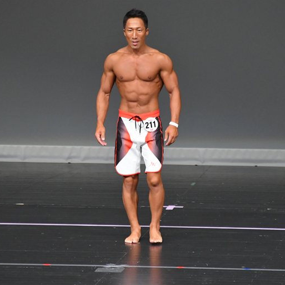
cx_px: 155
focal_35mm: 481
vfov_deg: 3.6
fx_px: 4480
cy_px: 143
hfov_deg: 3.6
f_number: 5.6
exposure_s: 1/400
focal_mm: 250
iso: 5000
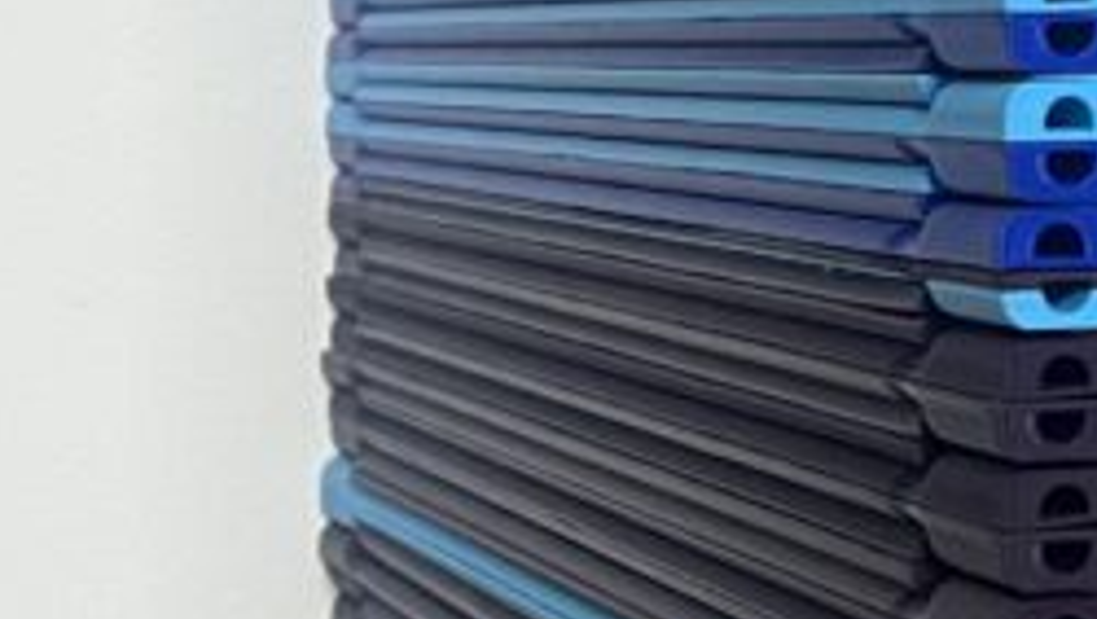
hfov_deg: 18.4
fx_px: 3376
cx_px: 474
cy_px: 127
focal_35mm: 116
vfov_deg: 10.4
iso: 400
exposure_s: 1/50
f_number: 1.6
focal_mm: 5.1
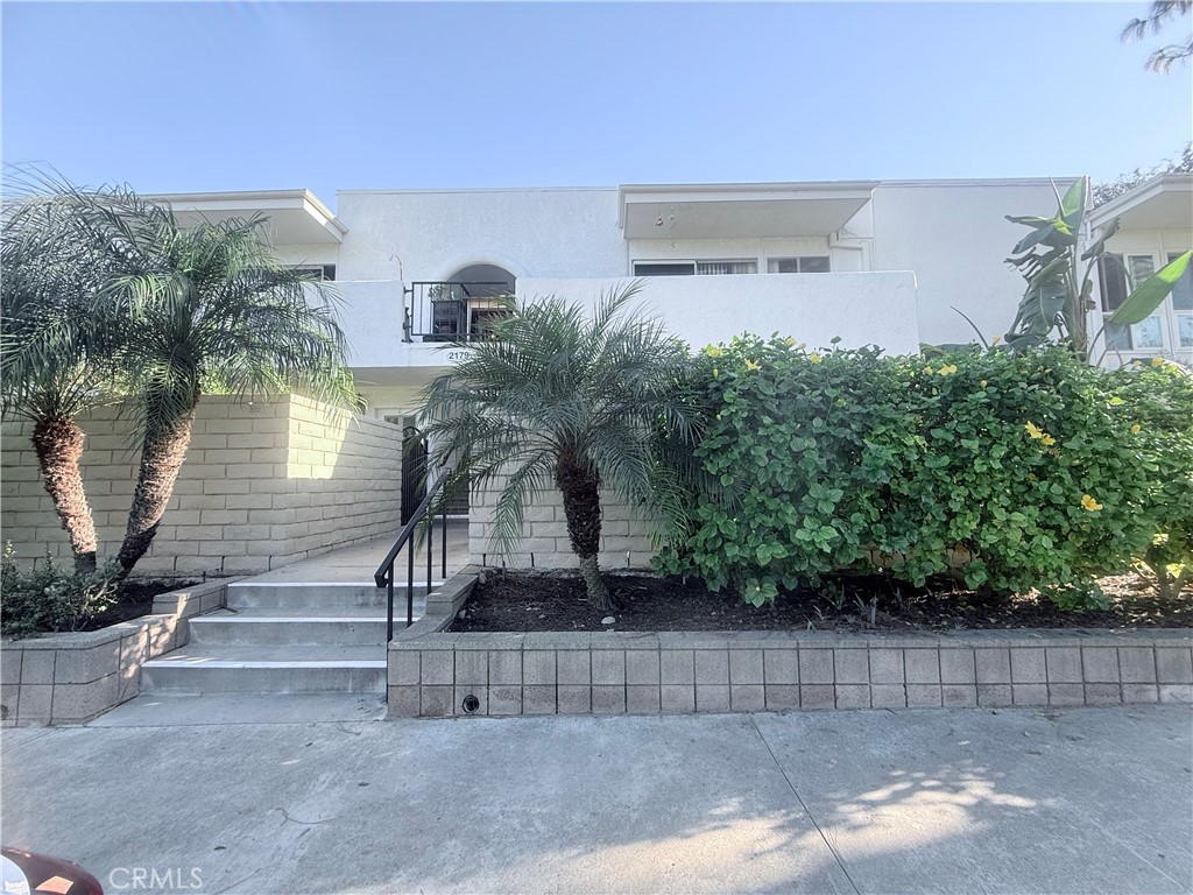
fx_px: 482
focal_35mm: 14
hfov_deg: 102.1
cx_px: 596
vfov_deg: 85.7
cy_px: 448
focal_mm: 2.22
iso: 50
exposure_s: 1/192
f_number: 2.2
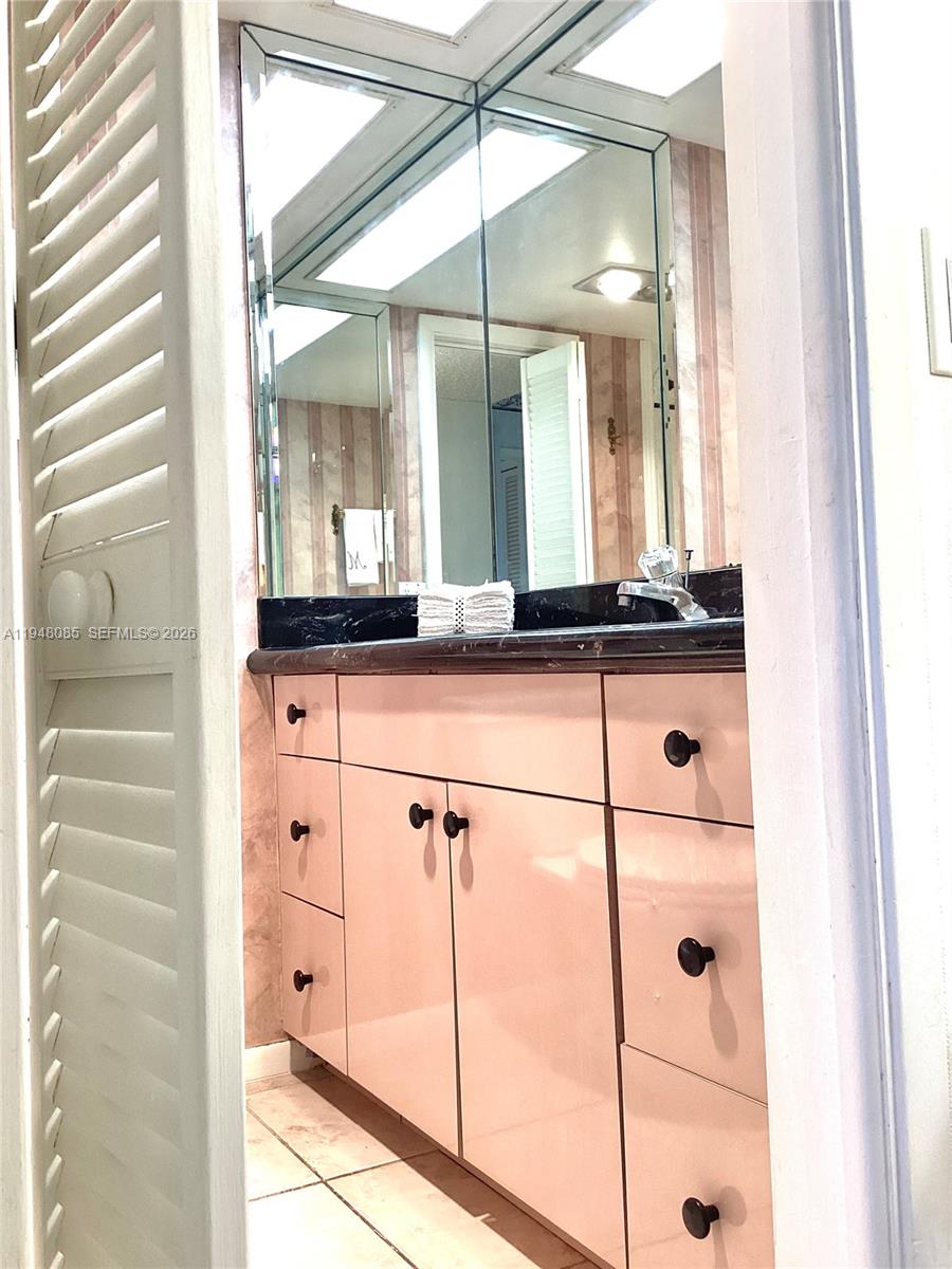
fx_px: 1137
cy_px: 634
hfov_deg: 45.4
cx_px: 476
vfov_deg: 58.4
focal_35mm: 31
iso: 100
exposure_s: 1/60
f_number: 2.4
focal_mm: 3.3
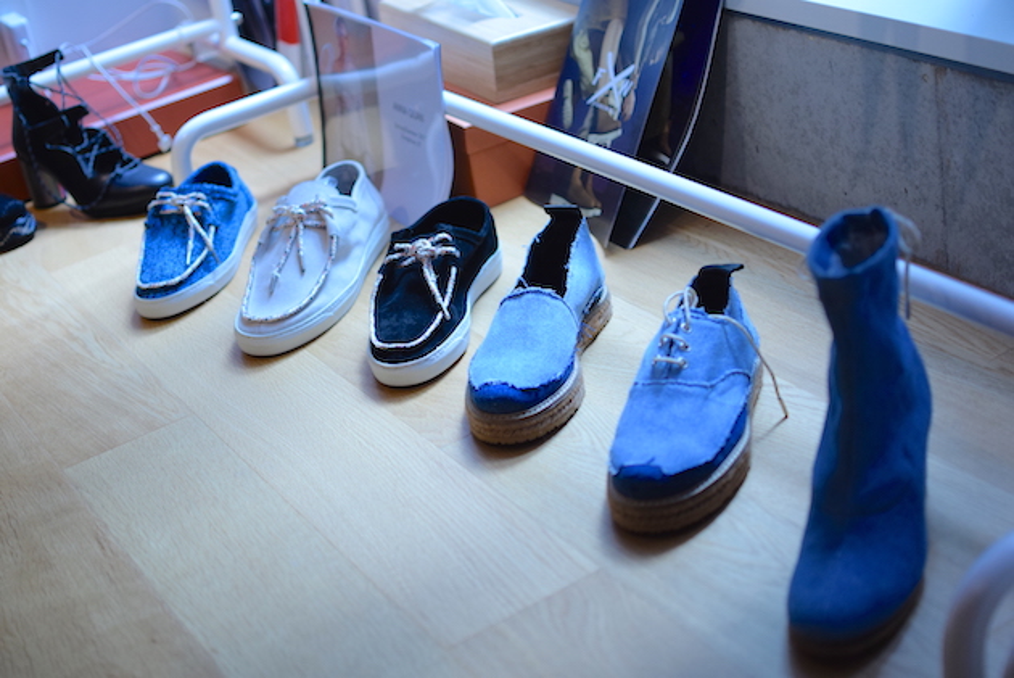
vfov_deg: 25.8
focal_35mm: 52
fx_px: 1480
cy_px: 339
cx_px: 507
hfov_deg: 37.8
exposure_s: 1/250
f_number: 1.8
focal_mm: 35
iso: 640
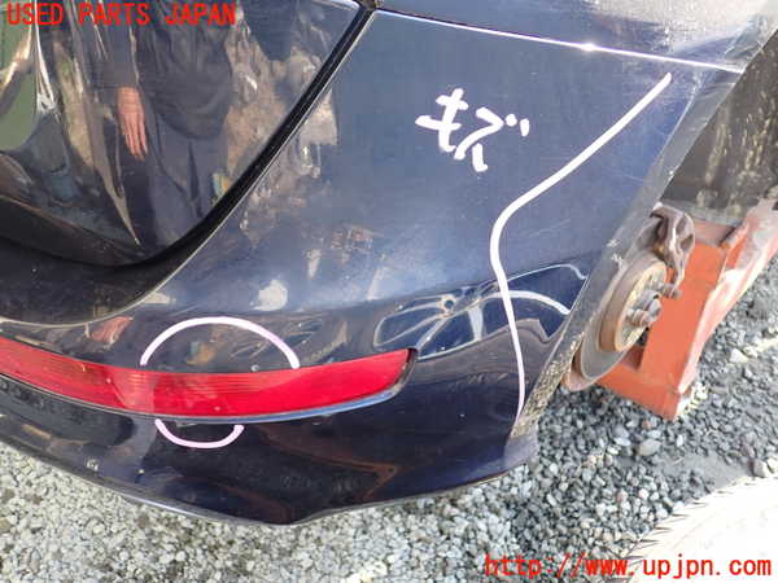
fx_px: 674
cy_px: 292
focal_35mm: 30
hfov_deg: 60.0
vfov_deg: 46.8
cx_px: 389
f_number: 2.3
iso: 160
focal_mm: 5.4
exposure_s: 1/125
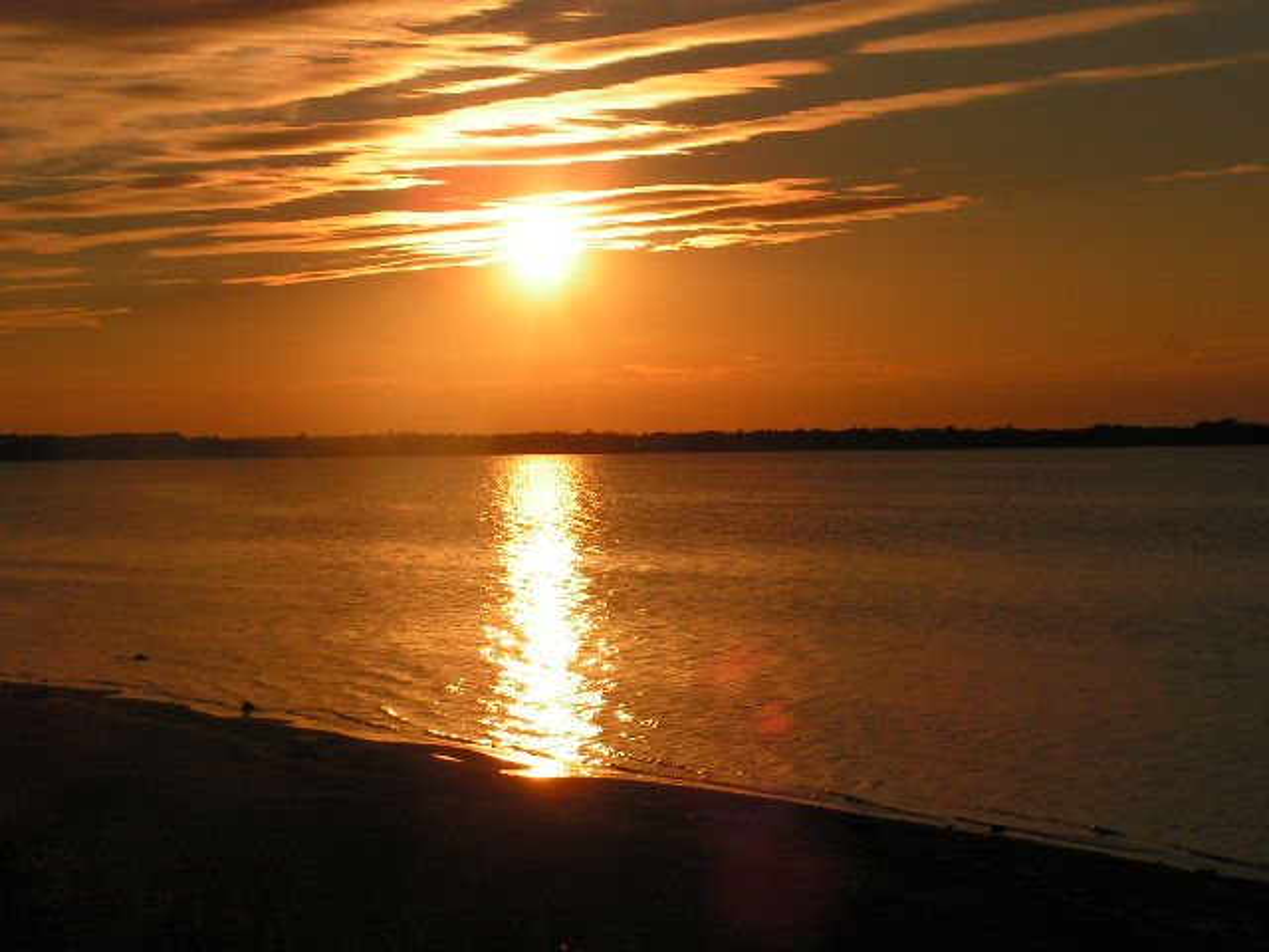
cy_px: 476
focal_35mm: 87
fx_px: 3189
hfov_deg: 22.5
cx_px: 634
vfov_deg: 17.0
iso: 64
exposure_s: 1/1000
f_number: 8
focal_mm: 14.5
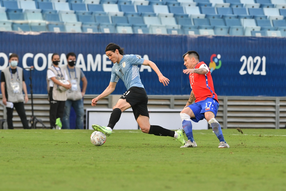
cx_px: 143
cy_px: 96
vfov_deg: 2.3
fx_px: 4766
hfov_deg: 3.4
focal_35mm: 600
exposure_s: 1/640
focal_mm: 400
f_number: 6.3
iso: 2000
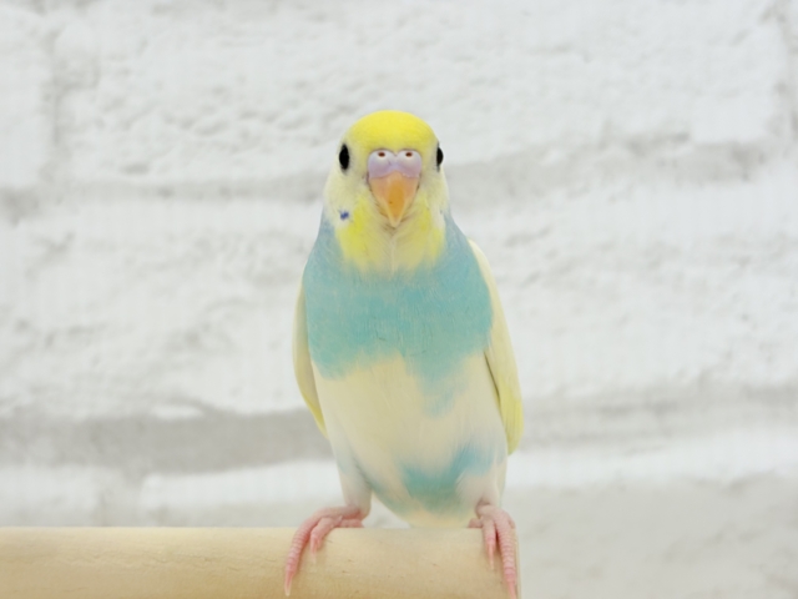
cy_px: 300
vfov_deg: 28.0
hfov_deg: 36.8
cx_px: 399
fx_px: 1199
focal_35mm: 52
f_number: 1.6
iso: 25
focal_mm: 5.96
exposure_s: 1/50
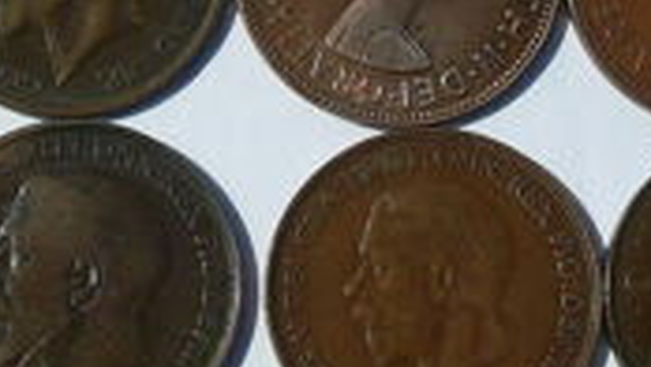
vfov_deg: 11.2
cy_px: 131
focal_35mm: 108
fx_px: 1865
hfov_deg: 19.7
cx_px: 191
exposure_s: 1/400
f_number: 8
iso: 100
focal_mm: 4.9
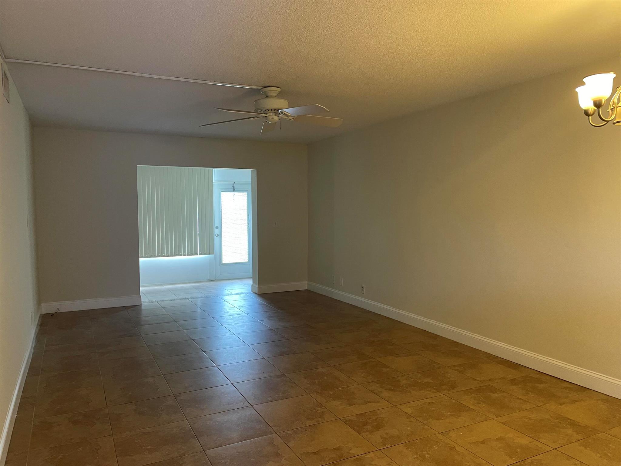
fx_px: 466
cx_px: 310
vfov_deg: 53.1
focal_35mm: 26
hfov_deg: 67.3
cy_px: 233
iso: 160
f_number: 1.6
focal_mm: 4.2
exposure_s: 1/60
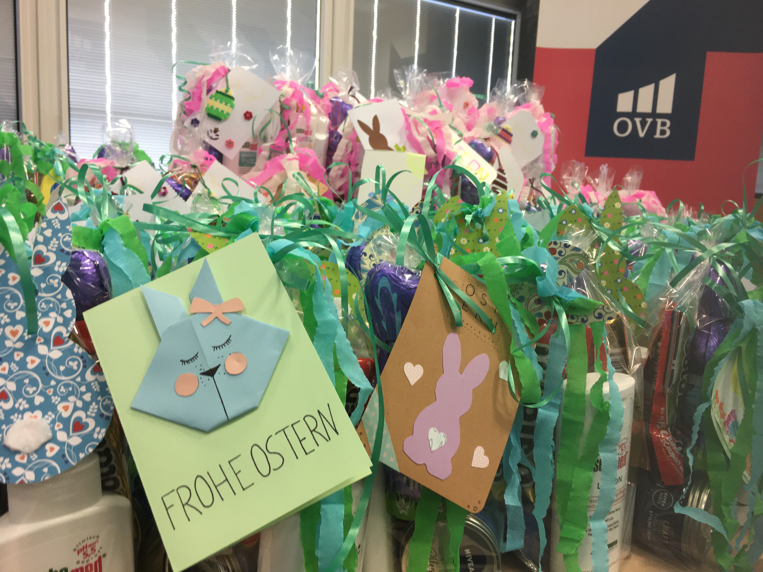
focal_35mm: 29
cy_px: 286
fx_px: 639
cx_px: 382
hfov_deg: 61.7
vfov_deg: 48.2
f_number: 2.2
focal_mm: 4.15
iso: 64
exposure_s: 1/33
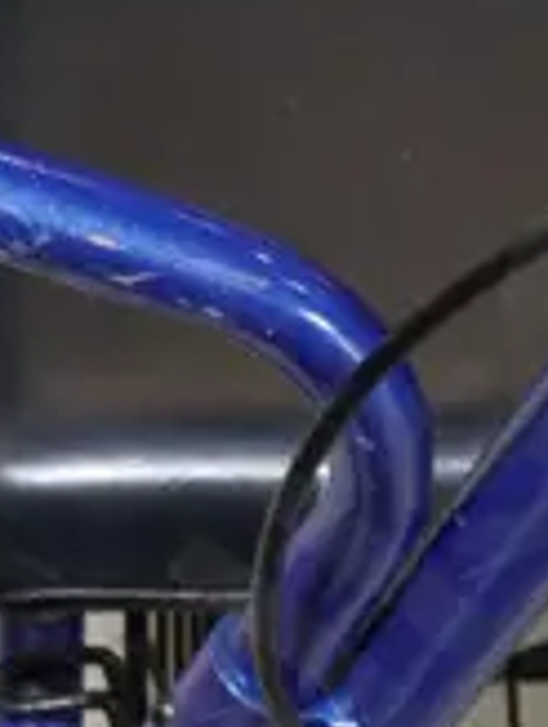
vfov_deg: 8.3
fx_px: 5004
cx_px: 764
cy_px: 80
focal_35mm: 238
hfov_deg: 6.2
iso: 320
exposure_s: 1/60
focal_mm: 19
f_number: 4.1
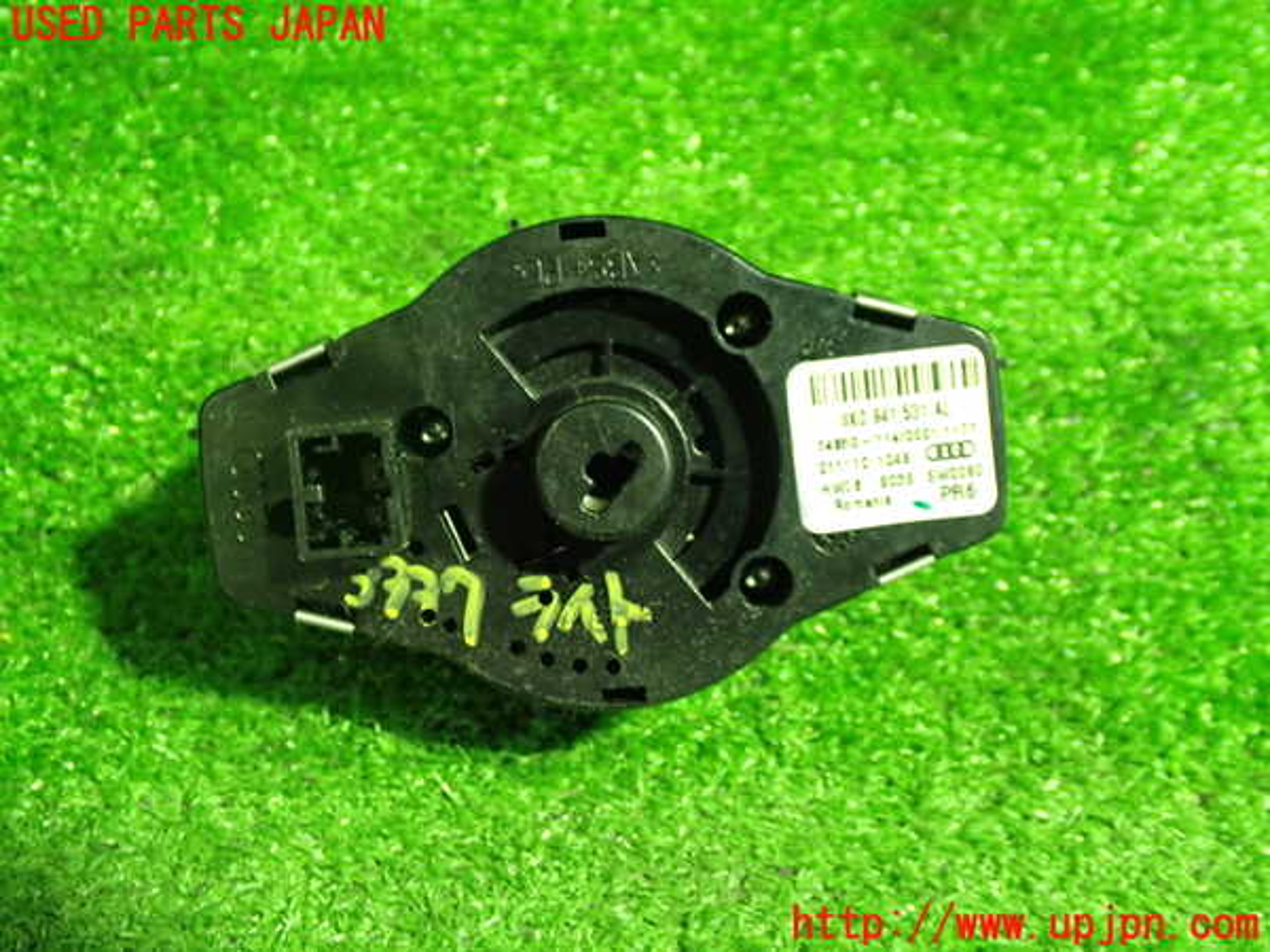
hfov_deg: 45.8
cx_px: 635
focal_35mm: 41
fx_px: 1504
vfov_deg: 35.1
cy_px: 476
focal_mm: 7.31
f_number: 2.8
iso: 800
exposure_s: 1/25
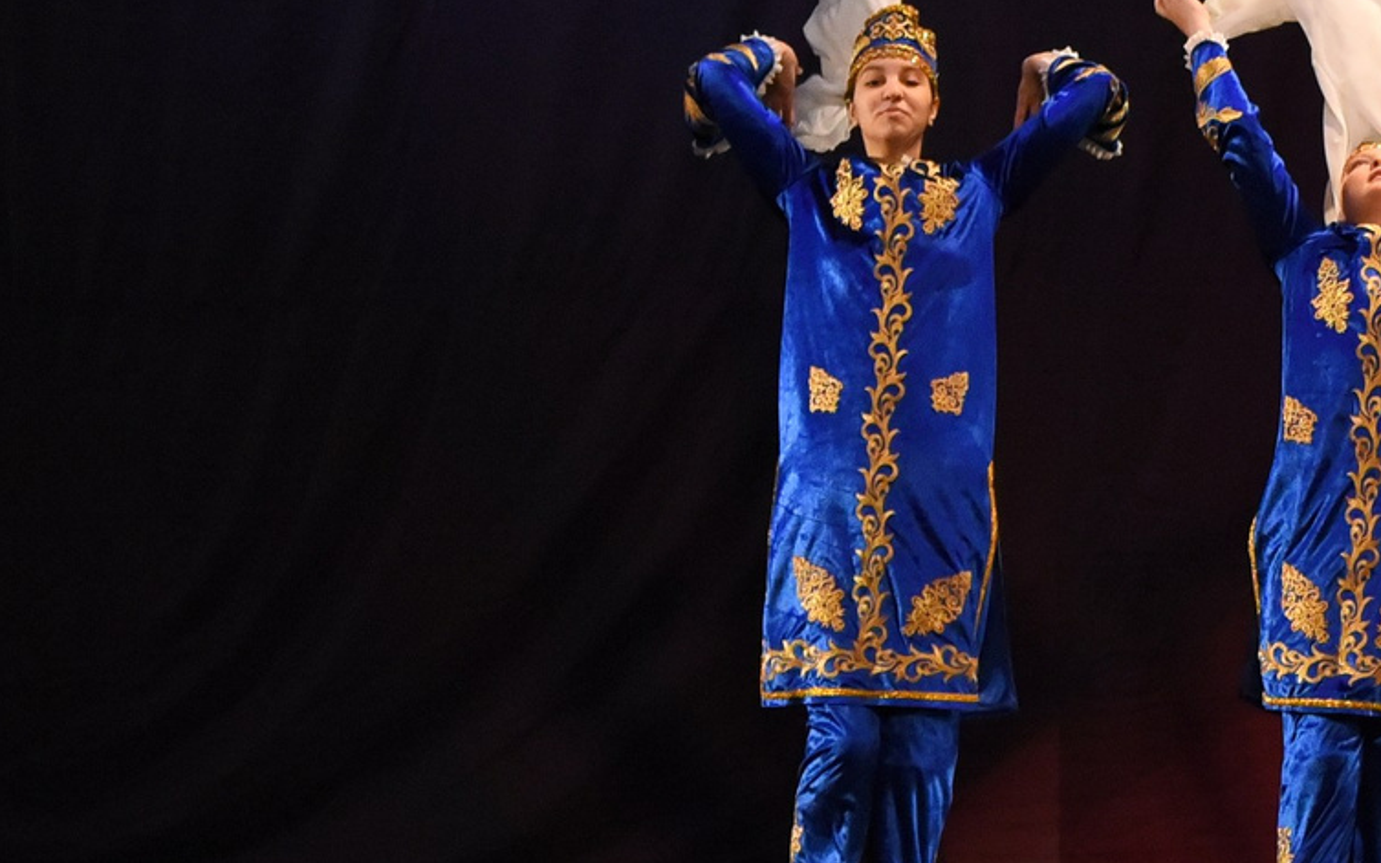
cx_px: 2178
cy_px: 353
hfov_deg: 7.4
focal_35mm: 277
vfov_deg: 4.7
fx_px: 10424
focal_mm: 80
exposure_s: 1/800
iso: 5000
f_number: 3.2
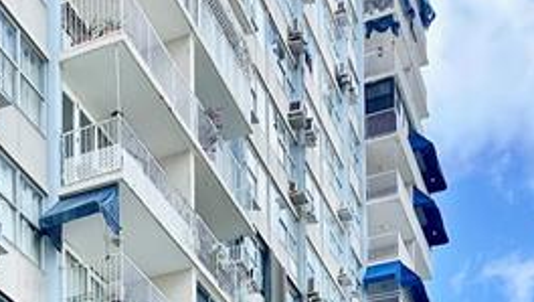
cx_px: 103
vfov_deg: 12.4
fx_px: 1077
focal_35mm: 76
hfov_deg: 27.3
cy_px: 740
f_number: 1.78
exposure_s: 1/1412
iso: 80
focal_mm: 6.86
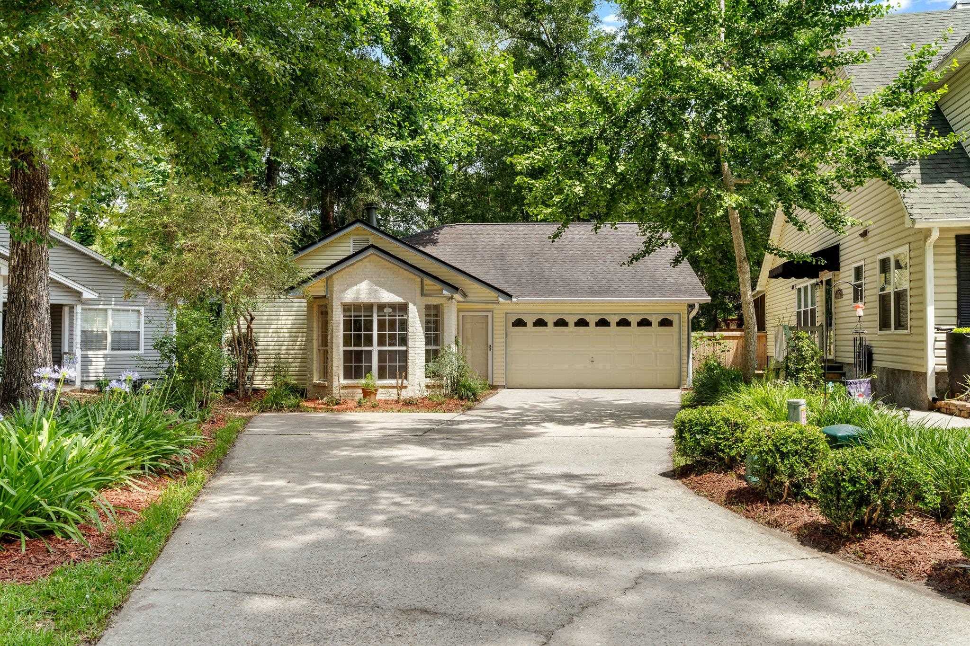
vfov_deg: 46.4
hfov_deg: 65.5
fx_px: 754
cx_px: 485
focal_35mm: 28
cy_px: 323
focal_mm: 28
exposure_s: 1/10
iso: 100
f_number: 9
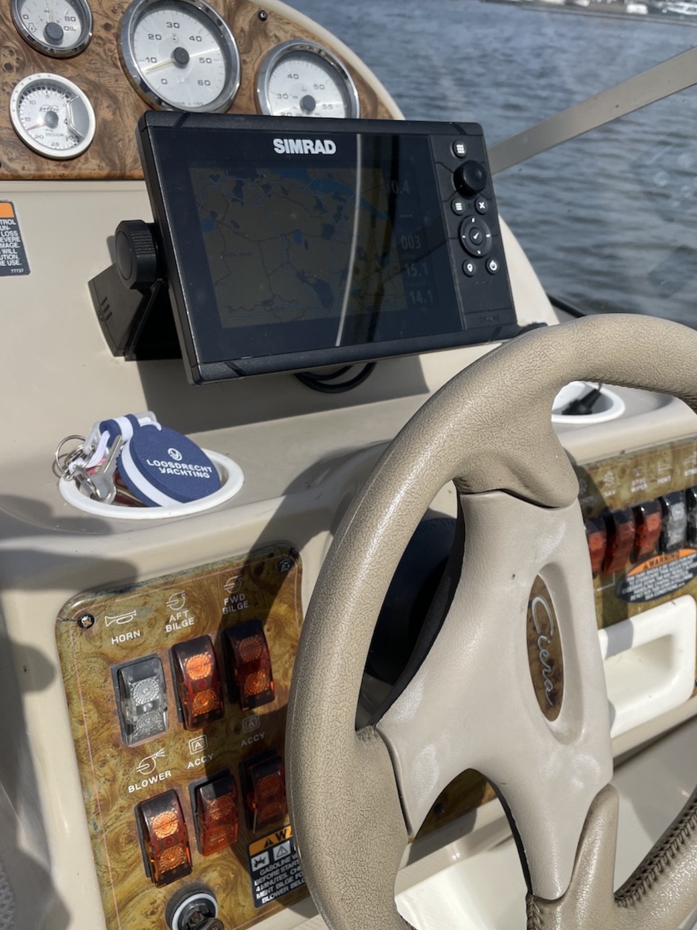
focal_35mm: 30
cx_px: 331
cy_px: 491
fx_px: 806
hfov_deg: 46.8
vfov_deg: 59.9
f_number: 1.6
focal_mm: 4.2
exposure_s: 1/4651
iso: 32
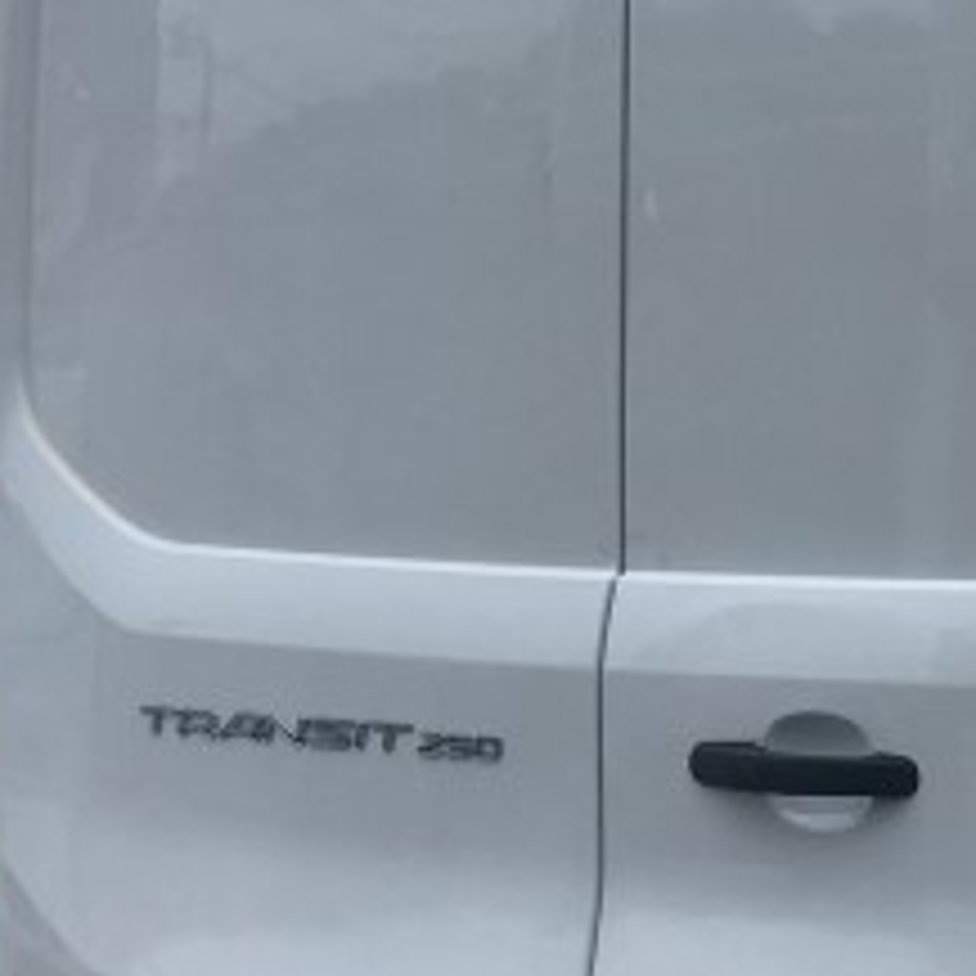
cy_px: 540
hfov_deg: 14.0
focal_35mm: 121
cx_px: 1169
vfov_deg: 14.4
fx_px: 3860
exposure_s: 1/999
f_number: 2.2
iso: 25
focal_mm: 4.15
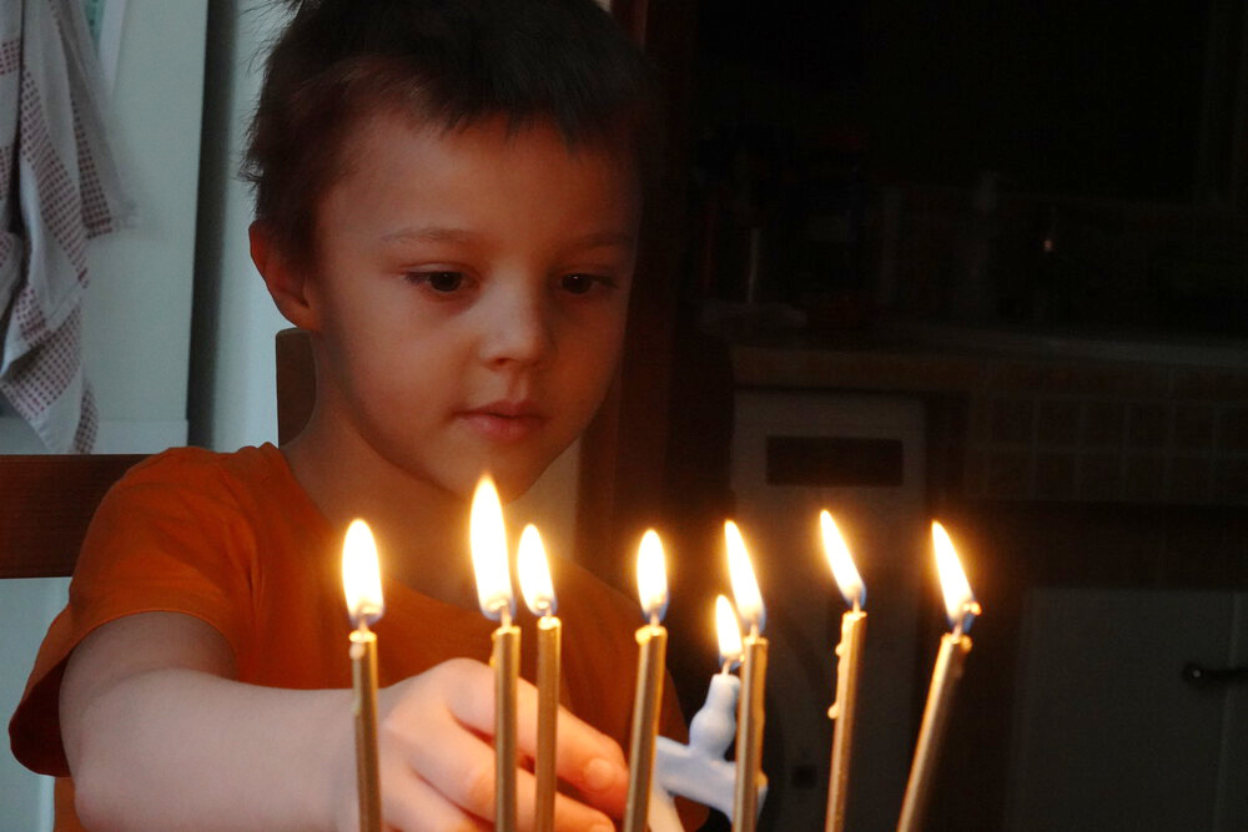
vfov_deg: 16.3
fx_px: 2912
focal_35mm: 84
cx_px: 624
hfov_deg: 24.2
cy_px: 416
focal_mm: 30.85
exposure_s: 1/100
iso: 3200
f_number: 7.1
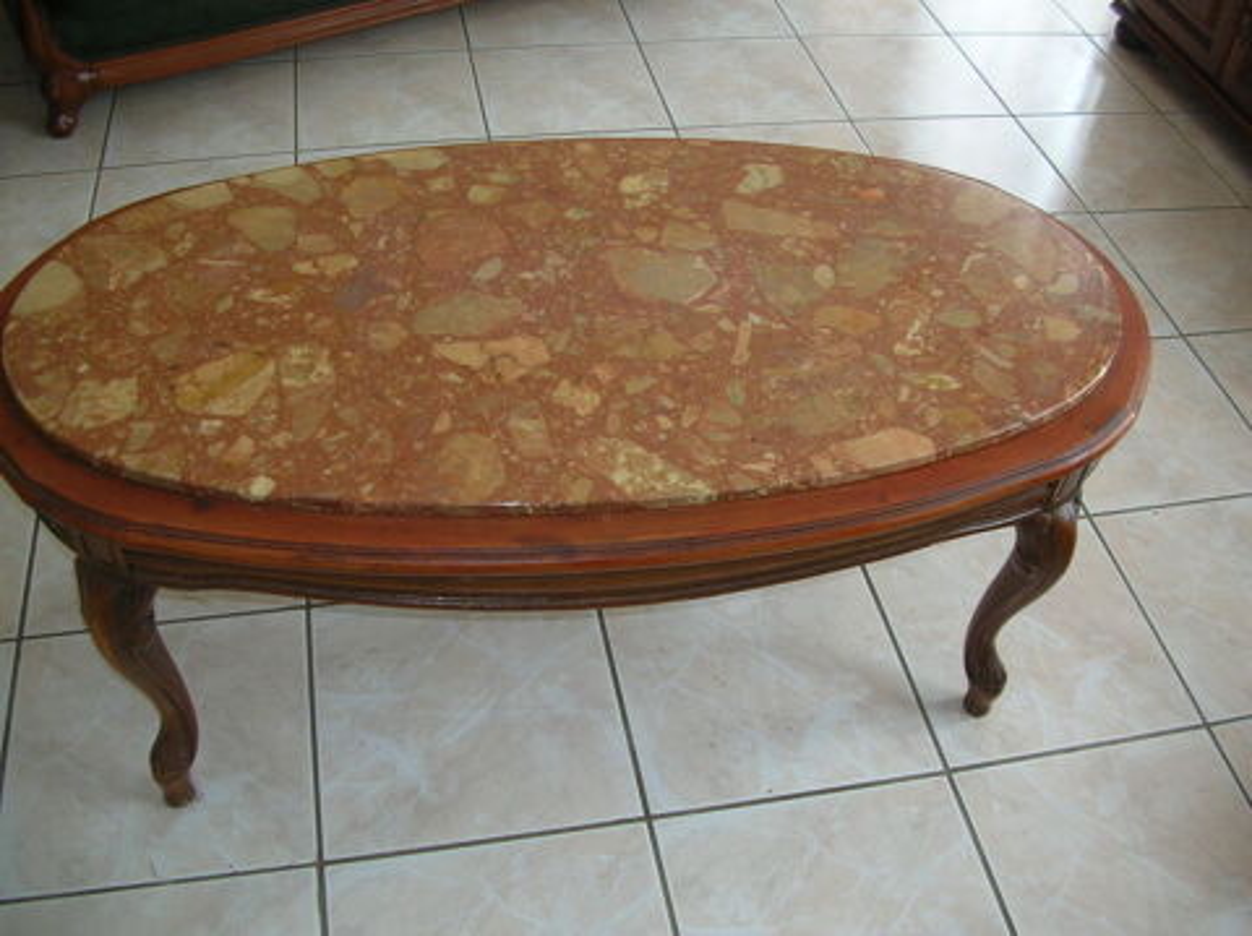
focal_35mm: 35
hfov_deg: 52.7
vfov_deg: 40.6
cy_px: 468
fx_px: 1265
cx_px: 626
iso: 50
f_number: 2.8
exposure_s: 1/30
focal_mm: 5.8
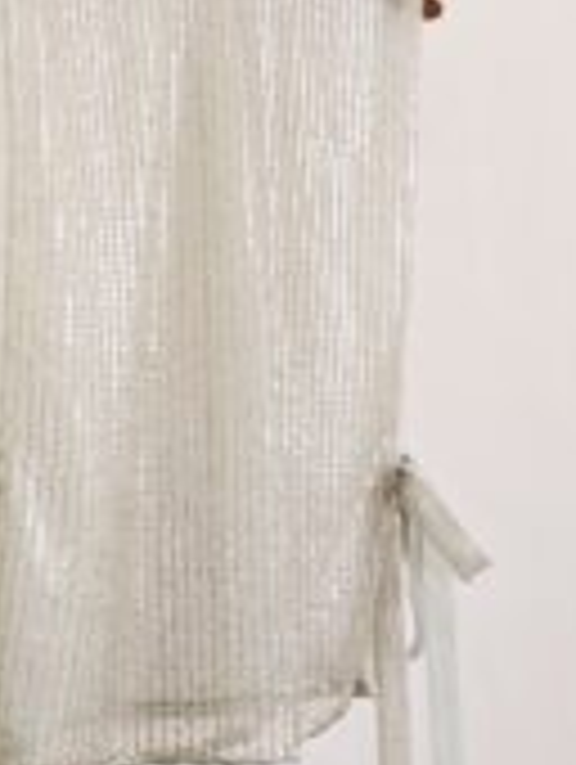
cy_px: 238
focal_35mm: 54
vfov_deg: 35.1
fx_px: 1195
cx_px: 162
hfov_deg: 26.8
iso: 400
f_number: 1.8
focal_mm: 5.4
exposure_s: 1/51
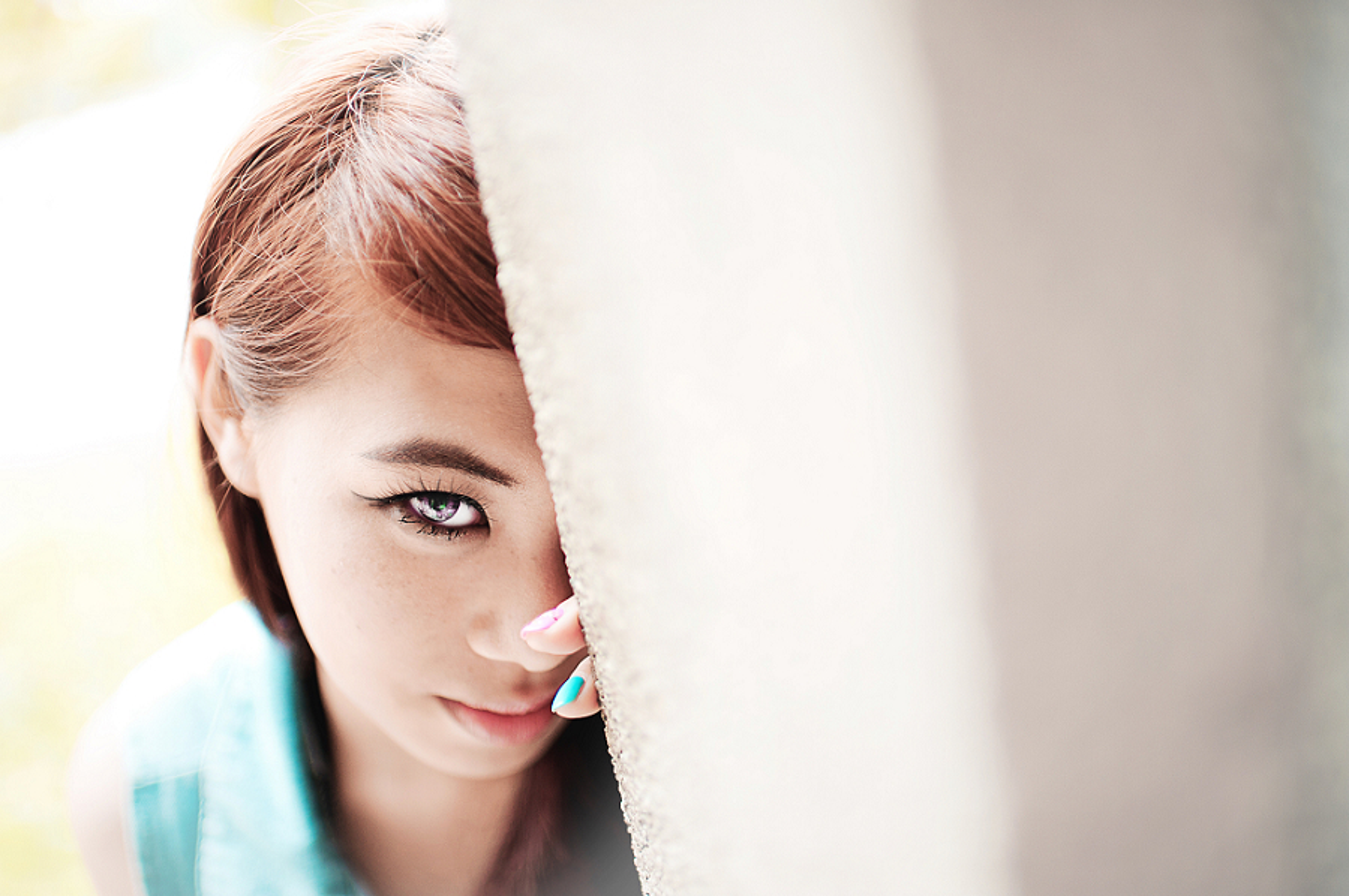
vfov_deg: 37.8
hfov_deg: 54.5
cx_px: 674
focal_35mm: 35
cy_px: 448
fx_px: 1310
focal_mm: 35
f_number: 1.4
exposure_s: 1/80
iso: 250
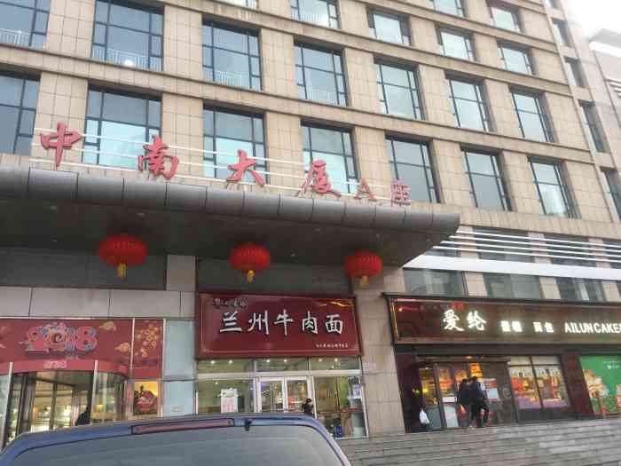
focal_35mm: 29
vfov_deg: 48.2
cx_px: 310
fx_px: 520
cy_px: 233
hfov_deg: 61.7
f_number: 2.2
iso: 64
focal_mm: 4.15
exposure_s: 1/33
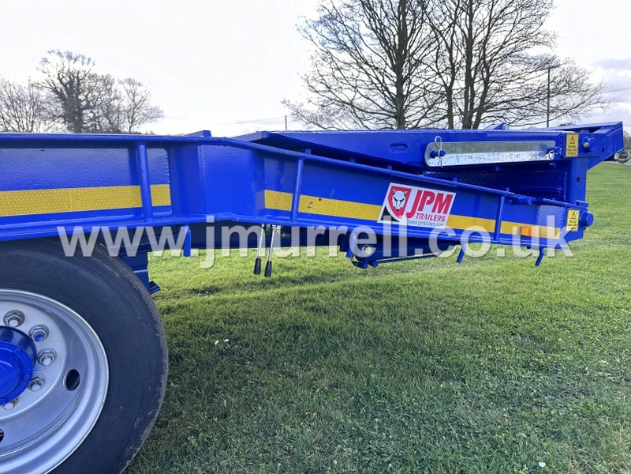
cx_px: 316
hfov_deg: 71.6
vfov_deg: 56.8
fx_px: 437
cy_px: 237
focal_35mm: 24
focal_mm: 6.86
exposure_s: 1/475
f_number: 1.78
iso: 80
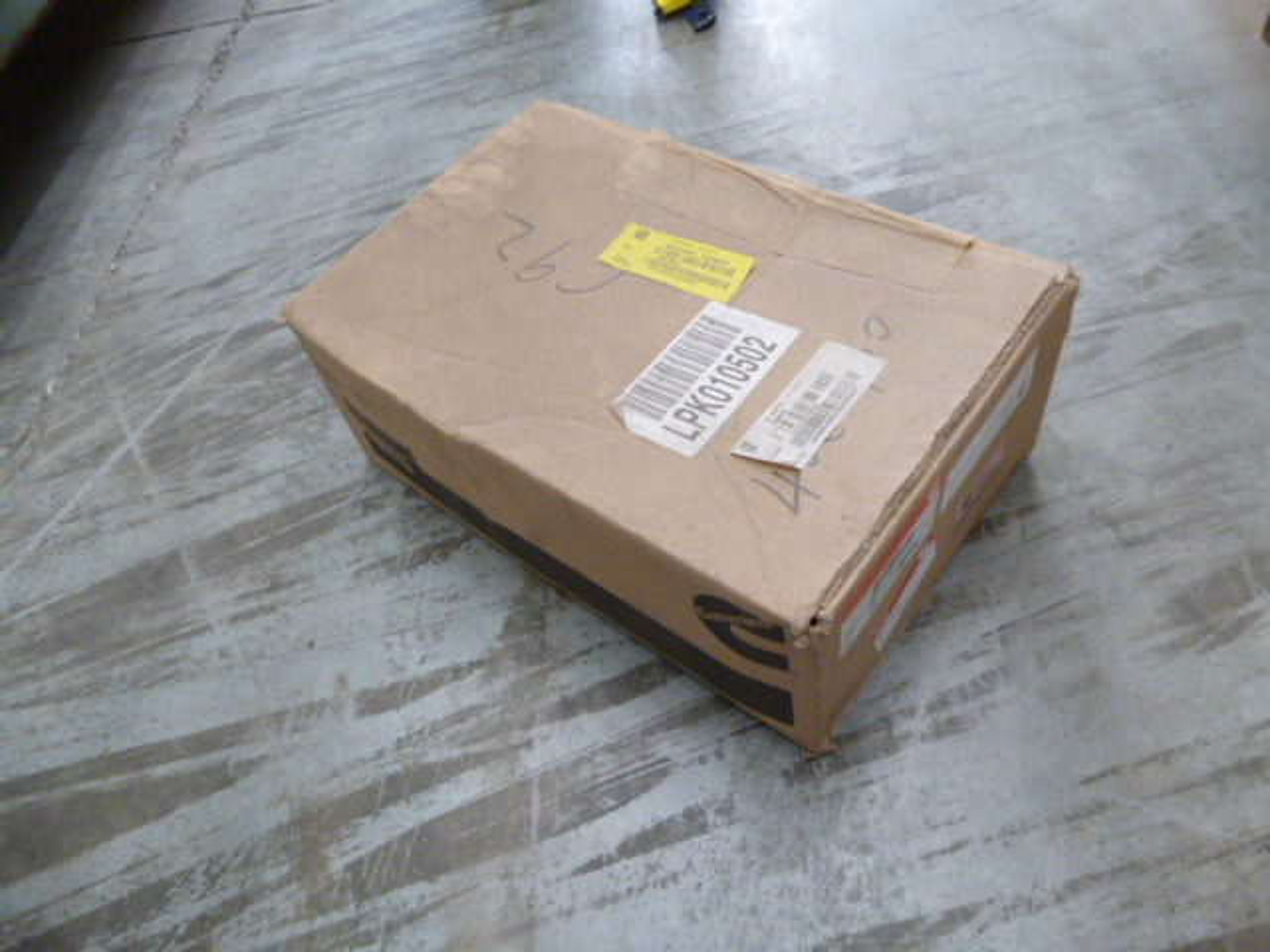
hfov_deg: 69.4
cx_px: 635
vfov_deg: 54.9
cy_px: 476
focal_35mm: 25
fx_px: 917
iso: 400
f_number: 3.1
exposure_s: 1/8
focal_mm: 4.5
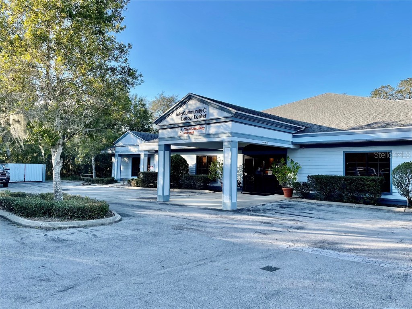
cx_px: 206
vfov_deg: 53.1
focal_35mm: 26
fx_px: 309
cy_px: 154
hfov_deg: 67.3
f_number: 1.6
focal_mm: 4.2
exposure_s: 1/1125
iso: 32
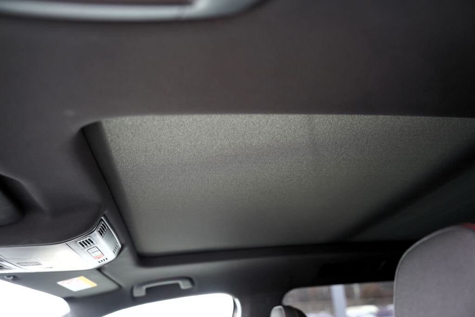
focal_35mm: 24
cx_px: 238
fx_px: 317
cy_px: 158
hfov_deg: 73.7
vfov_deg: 53.1
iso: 500
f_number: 2.8
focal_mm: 24
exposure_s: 1/30
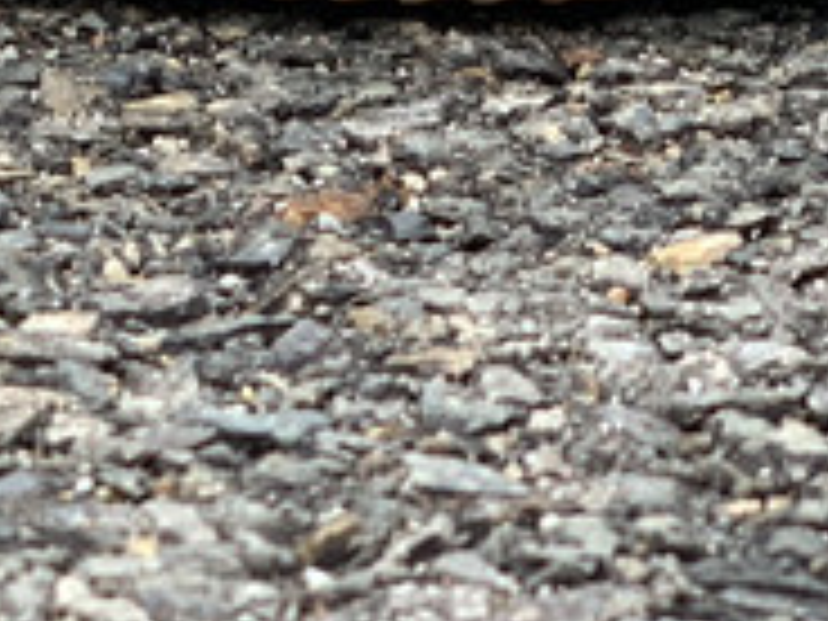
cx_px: -189
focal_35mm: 255
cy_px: -619
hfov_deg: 7.7
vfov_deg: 5.7
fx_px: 6099
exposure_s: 1/122
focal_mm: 6
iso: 32
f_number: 2.4
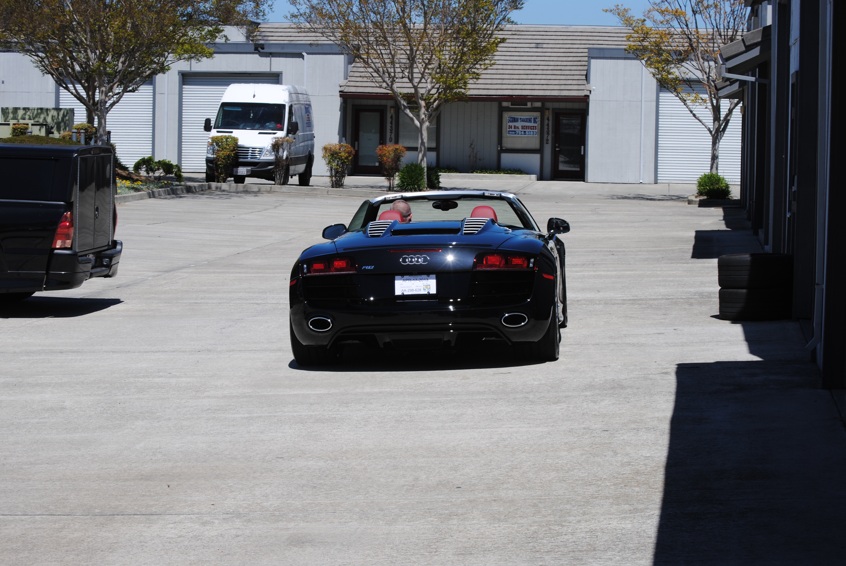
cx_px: 423
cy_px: 283
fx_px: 1941
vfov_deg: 16.6
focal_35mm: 82
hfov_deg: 24.6
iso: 100
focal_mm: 55
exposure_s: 1/320
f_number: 9
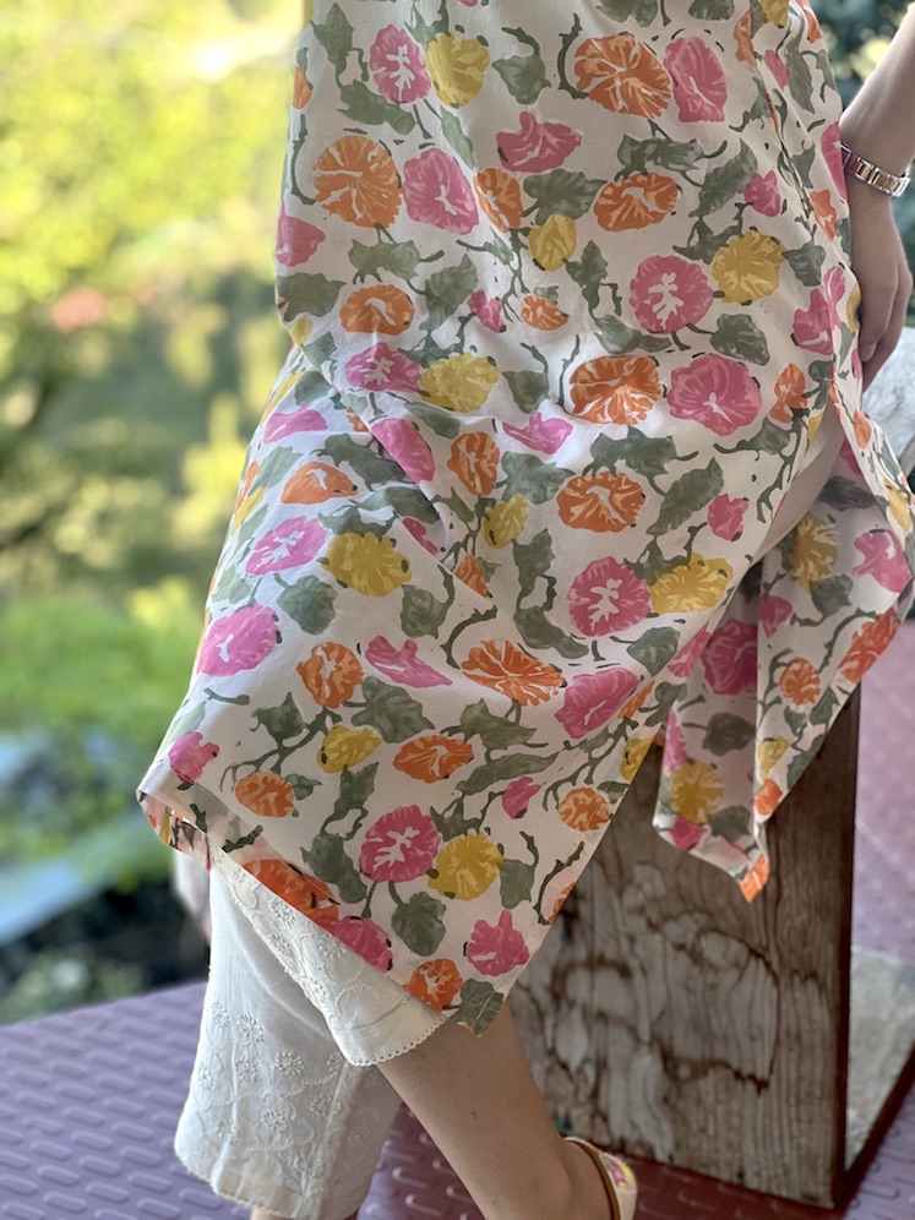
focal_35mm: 77
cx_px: 458
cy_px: 610
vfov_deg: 25.3
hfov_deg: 19.1
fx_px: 2714
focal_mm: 9
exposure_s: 1/121
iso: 80
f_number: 2.8
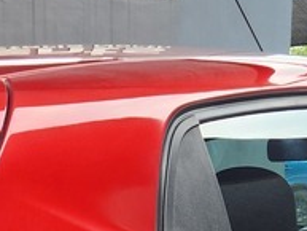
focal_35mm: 122
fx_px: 1083
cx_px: 45
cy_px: 511
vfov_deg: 10.8
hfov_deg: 16.0
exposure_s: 1/180
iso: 40
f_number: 1.8
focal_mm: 5.4
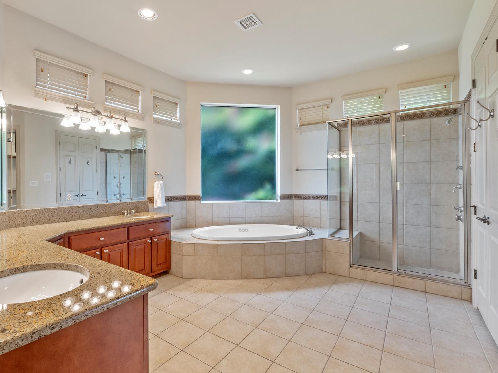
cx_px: 215
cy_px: 188
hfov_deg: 90.5
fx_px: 245
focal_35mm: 17
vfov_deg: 74.7
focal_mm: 10
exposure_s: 1.3
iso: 250
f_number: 11
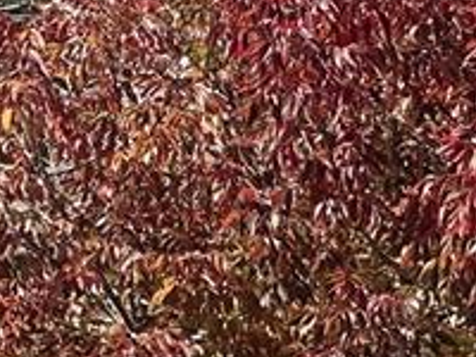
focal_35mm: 394
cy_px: -230
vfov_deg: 3.8
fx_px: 5418
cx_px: -169
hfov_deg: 5.0
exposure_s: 1/463
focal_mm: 9
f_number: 2.8
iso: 32
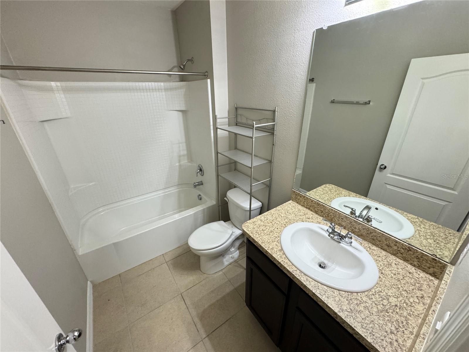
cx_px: 234
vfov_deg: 85.7
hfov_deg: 102.1
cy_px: 176
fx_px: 190
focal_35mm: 14
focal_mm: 2.22
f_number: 2.2
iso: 500
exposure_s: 1/60
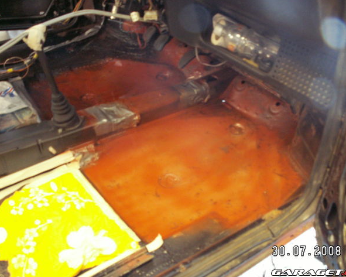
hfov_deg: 49.0
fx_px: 379
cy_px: 138
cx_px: 184
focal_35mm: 37
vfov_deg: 40.1
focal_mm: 5.86
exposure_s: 1/2
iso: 160
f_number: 2.8
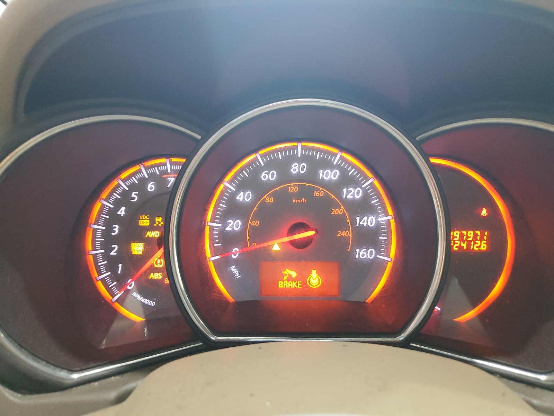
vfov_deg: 53.1
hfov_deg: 67.3
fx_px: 416
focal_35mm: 26
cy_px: 208
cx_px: 277
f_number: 1.5
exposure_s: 1/60.2
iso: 253
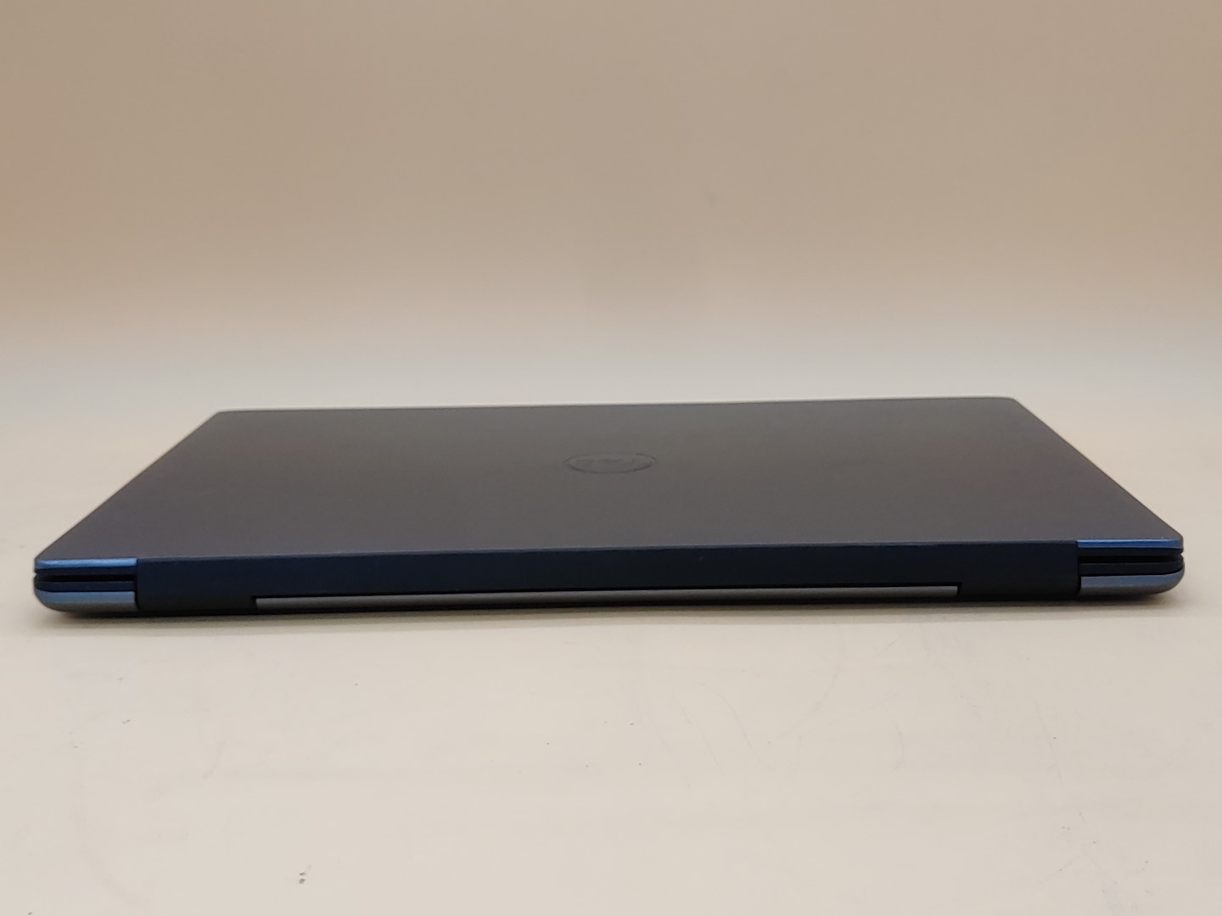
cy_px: 458
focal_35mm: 44
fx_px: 1553
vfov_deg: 32.9
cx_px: 611
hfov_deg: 42.9
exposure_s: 1/120
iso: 100
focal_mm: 4.36
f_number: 1.8
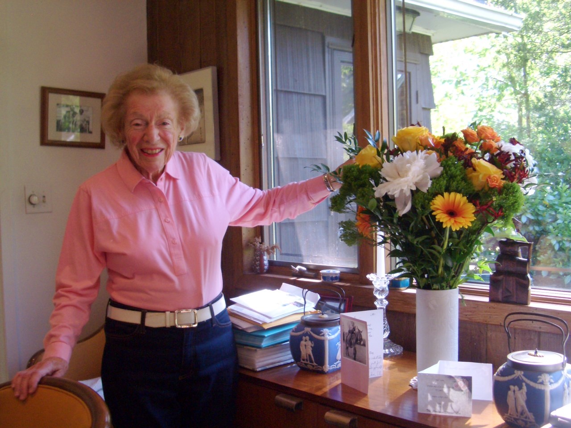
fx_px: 676
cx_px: 286
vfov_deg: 35.1
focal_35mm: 41
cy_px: 214
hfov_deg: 45.8
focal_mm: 6.8
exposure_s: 1/30
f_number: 2.8
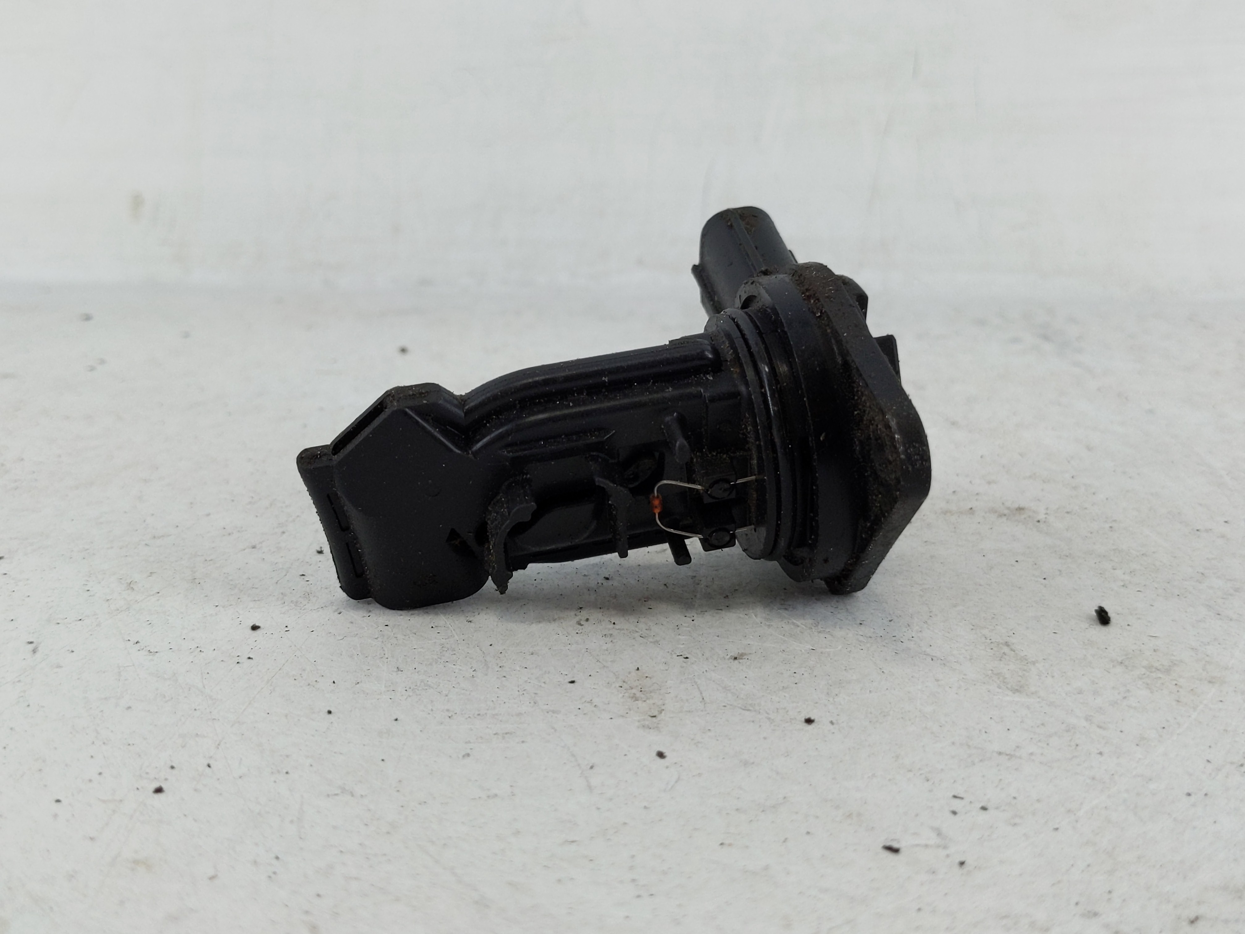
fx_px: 899
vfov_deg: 54.9
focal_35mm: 25
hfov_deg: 69.4
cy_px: 467
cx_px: 622
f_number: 1.73
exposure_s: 1/108
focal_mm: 4.38
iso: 58
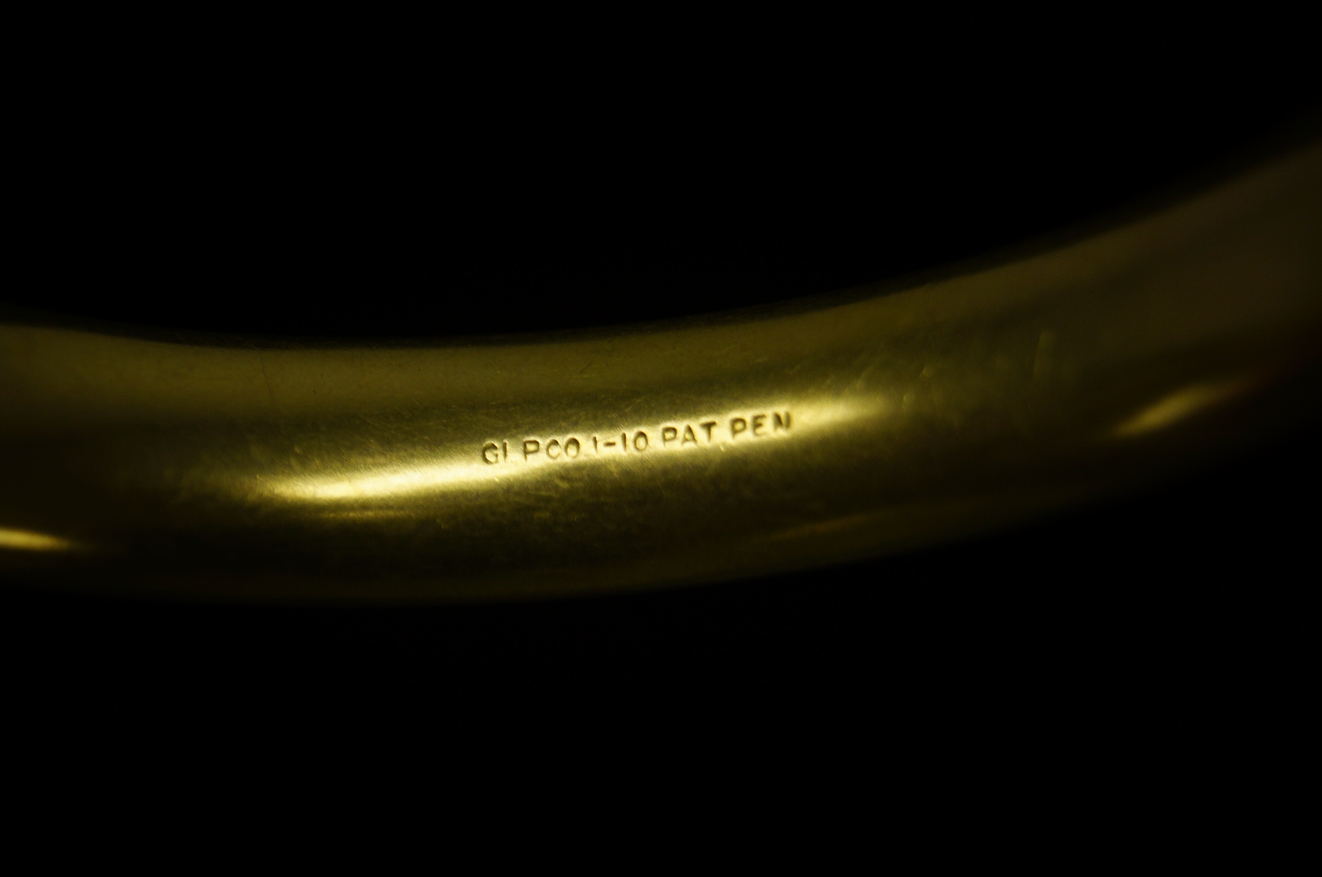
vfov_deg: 16.5
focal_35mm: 82
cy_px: 438
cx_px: 661
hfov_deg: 24.7
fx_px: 3025
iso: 320
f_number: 5.6
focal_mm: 55
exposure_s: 1/100
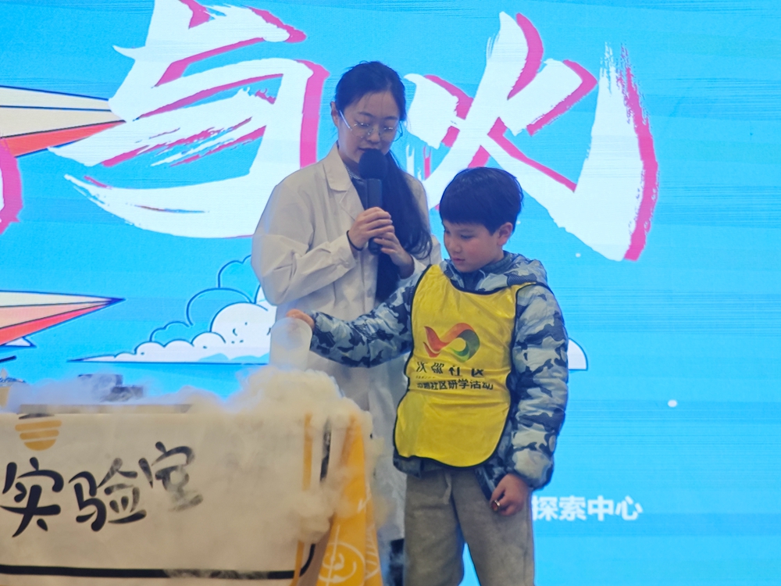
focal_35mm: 64
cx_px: 390
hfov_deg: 30.3
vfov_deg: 22.9
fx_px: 1444
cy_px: 293
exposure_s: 1/100
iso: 100
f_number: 1.42
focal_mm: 6.68
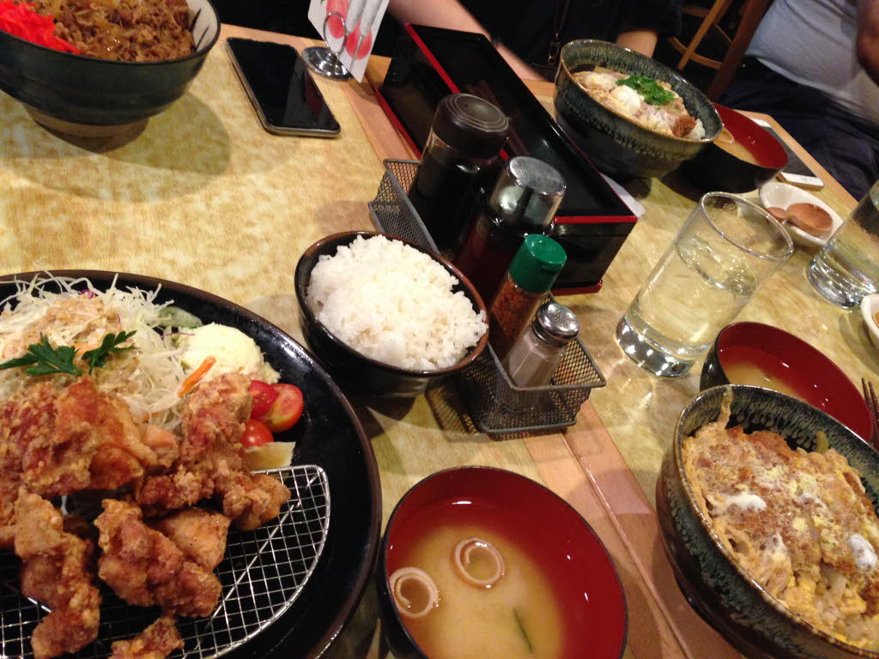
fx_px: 838
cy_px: 330
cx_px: 440
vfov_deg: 42.9
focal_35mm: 33
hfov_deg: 55.4
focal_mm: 4.12
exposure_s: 1/20
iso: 250
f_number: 2.4
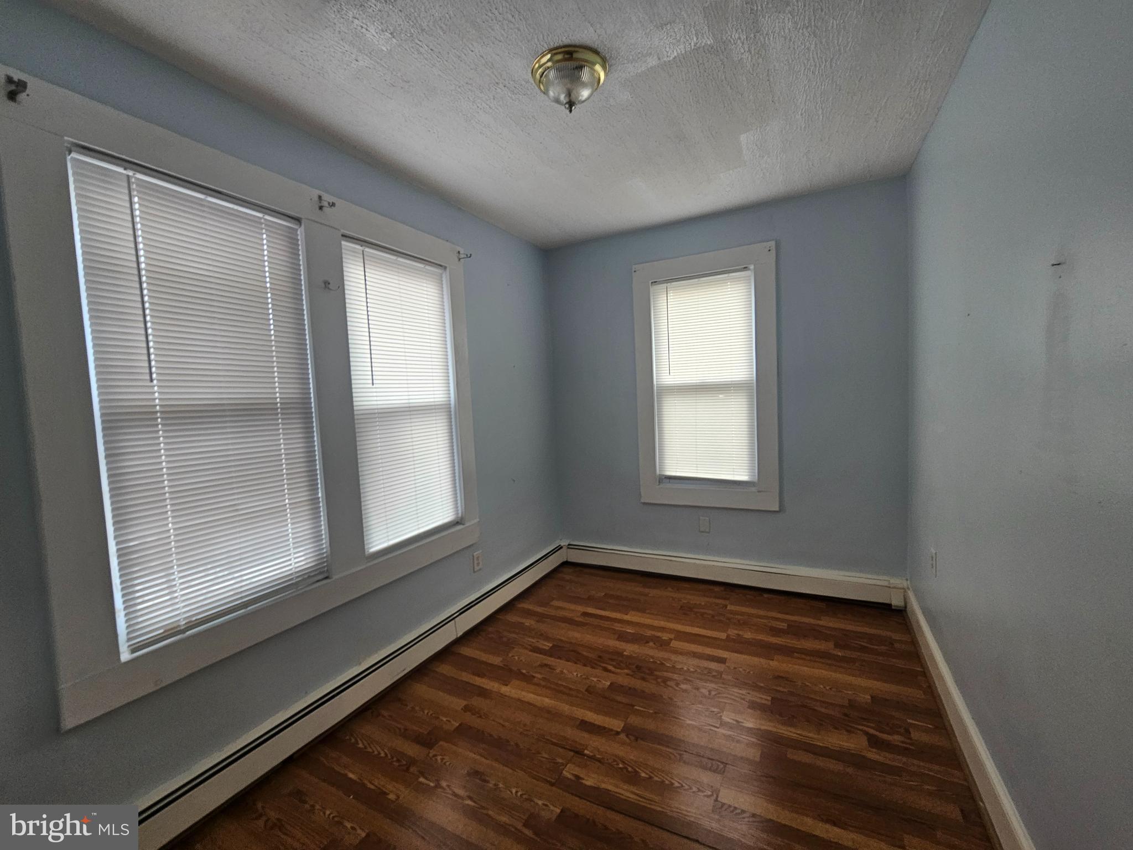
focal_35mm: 13
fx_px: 425
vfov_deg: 89.9
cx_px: 566
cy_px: 425
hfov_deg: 106.2
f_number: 2.2
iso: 80
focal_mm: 2.2
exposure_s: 1/60
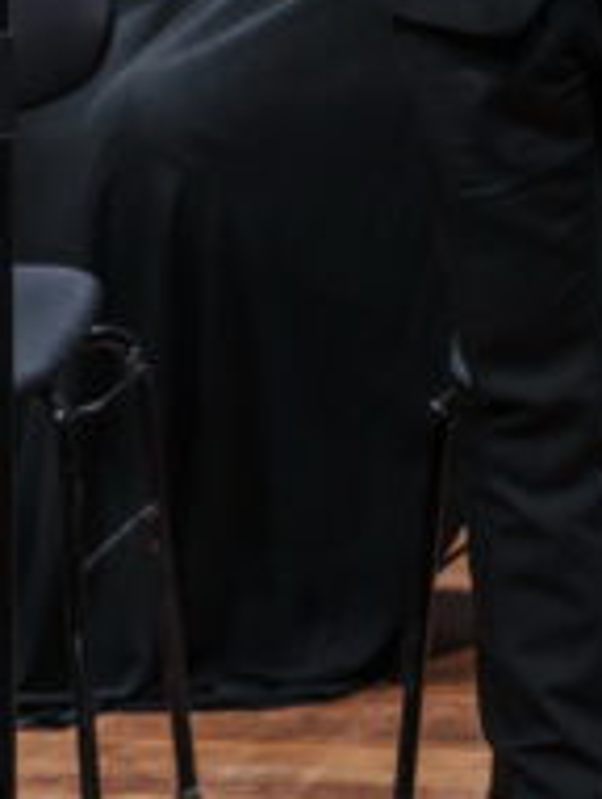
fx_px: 23550
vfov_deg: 1.9
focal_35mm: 1019
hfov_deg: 1.5
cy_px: -397
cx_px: 115
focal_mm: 198
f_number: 2.8
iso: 640
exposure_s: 1/200
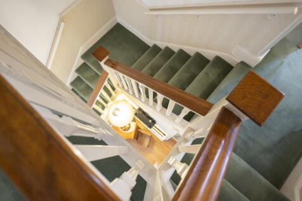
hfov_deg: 79.9
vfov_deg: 58.3
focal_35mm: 22
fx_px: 180
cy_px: 100
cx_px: 151
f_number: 4
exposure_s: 1/50
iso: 1000
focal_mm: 21.5
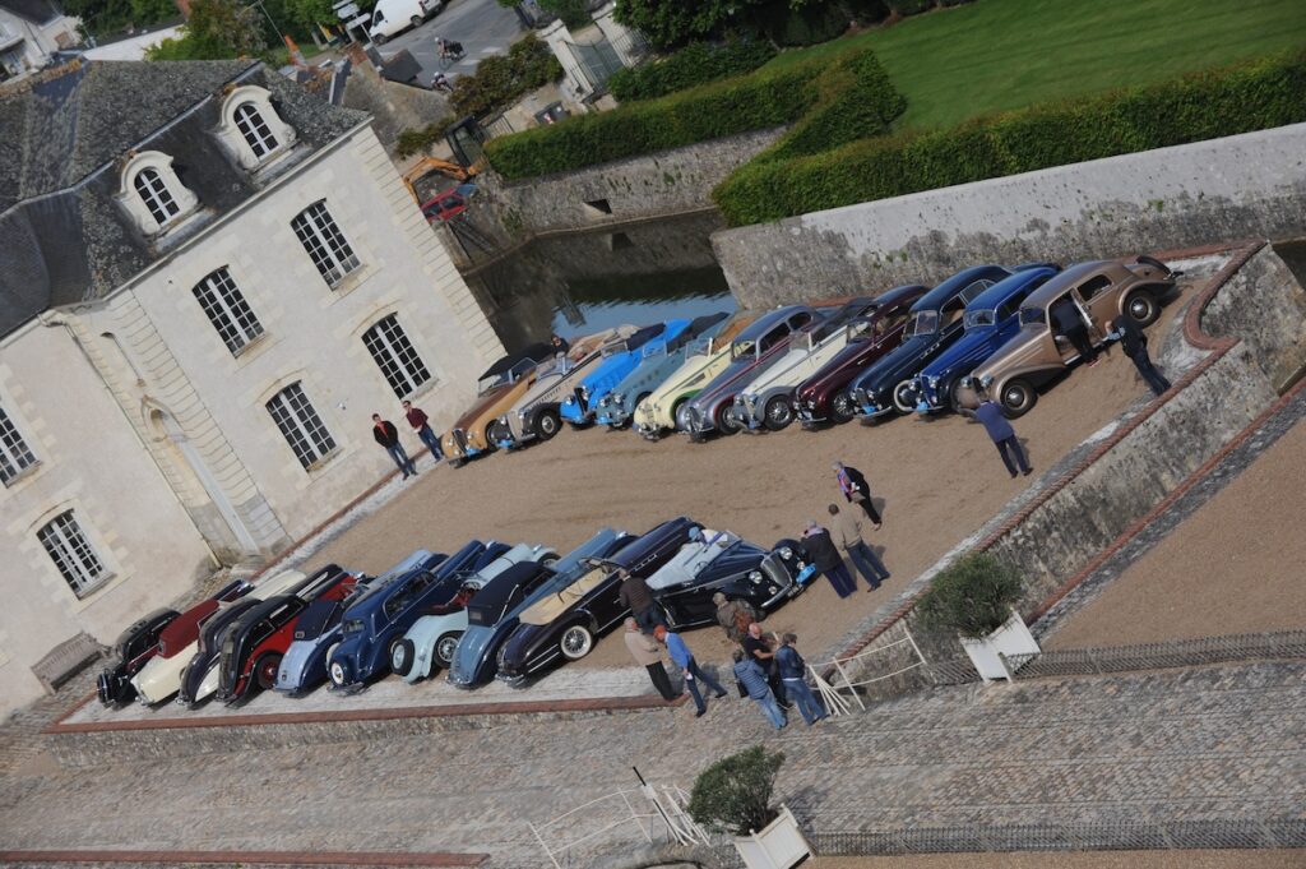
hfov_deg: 17.7
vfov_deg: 11.8
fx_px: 4205
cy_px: 434
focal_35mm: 116
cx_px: 653
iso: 640
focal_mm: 116
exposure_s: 1/1600
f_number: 8
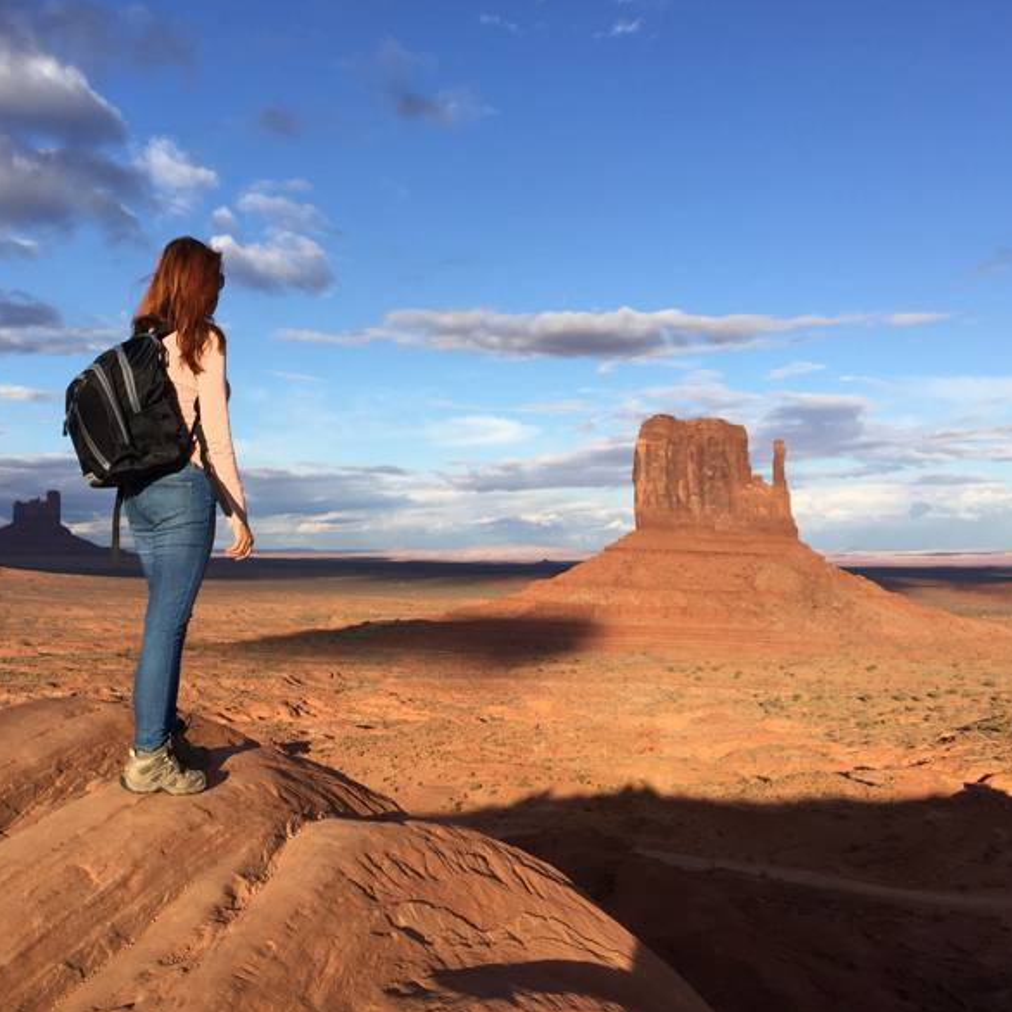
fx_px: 1158
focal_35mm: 35
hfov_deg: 46.9
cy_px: 501
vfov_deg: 47.2
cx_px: 397
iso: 32
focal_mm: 4.15
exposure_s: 1/1522
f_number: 2.2
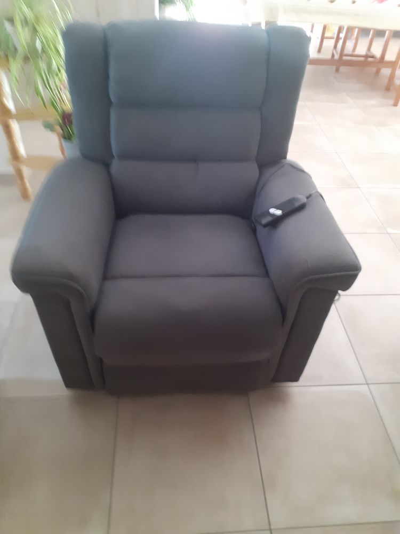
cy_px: 267
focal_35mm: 27
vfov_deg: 65.3
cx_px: 200
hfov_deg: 51.4
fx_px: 416
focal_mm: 3.6
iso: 320
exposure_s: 1/25
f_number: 1.9
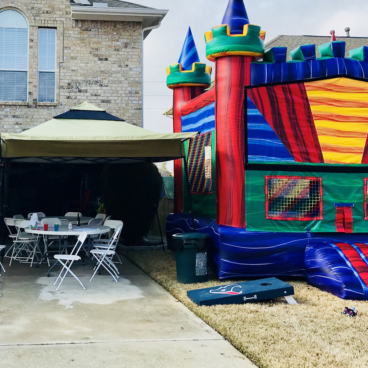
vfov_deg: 33.8
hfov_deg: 33.5
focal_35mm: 50
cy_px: 130
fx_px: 601
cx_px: 100
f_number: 1.8
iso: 20
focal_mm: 3.99
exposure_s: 1/2128
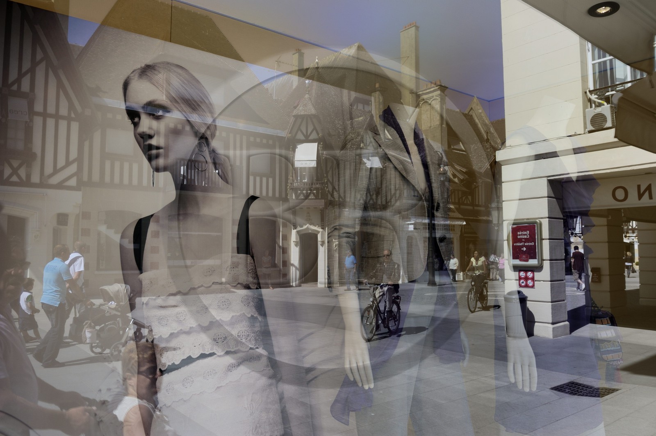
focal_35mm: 28
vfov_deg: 46.3
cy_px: 218
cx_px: 328
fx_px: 510
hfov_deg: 65.5
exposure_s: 1/200
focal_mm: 28
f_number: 9
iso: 200
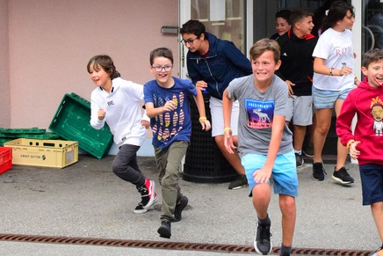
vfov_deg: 11.1
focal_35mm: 123
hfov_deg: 16.6
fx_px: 1311
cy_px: 90
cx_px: 269
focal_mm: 35
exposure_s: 1/320
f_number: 8
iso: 3200
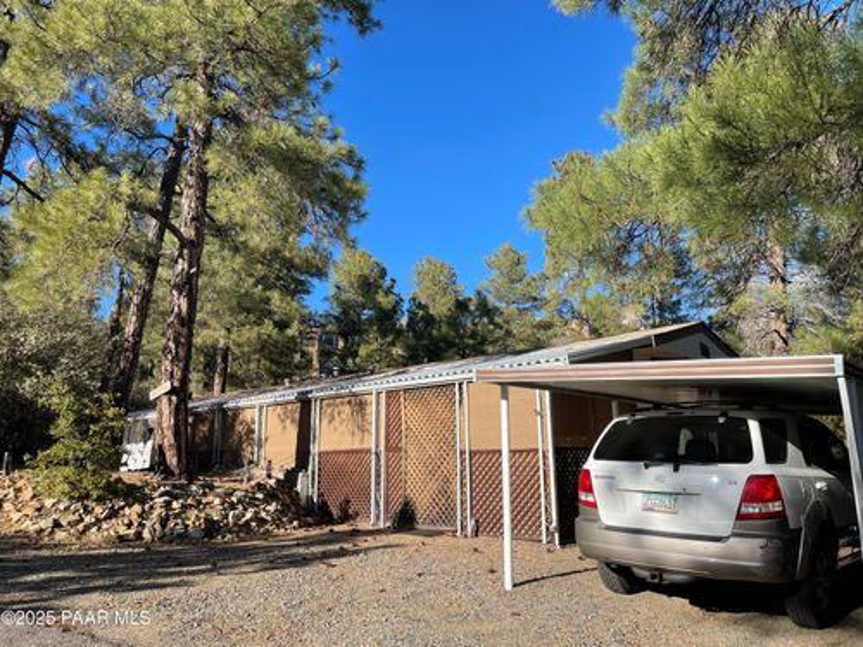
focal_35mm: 25
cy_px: 324
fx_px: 623
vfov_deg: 54.9
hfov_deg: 69.4
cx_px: 432
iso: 32
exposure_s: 1/2083
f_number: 1.6
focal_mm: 5.1
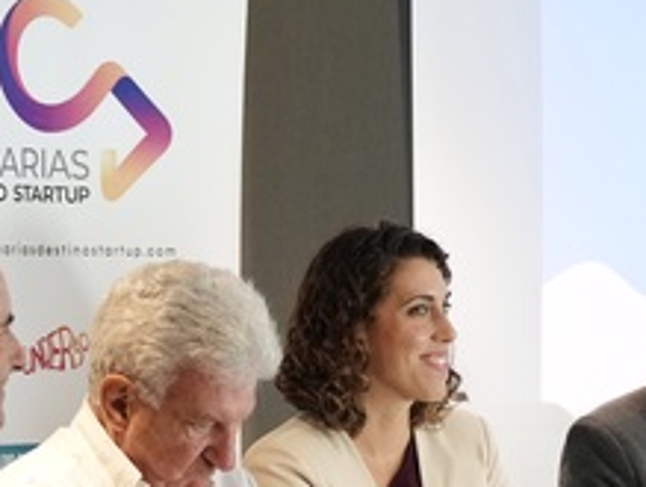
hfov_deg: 8.4
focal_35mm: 234
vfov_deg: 6.3
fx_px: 4374
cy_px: 505
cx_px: 602
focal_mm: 59.9
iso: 3200
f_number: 2.8
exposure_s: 1/250
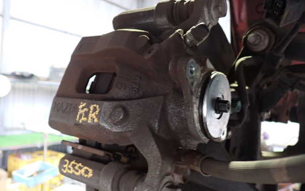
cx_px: 152
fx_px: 266
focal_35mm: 32
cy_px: 101
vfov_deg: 39.5
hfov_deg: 59.6
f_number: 2.3
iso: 800
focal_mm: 5.4
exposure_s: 1/15
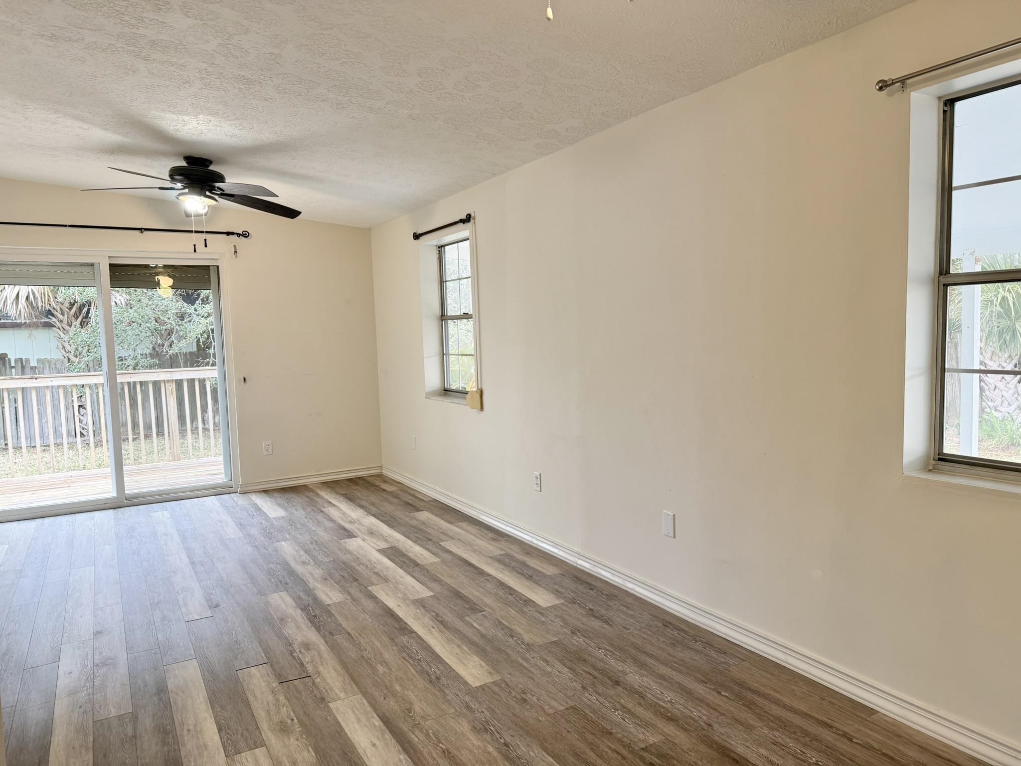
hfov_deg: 71.6
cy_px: 383
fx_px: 708
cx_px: 510
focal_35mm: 24
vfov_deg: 56.8
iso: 125
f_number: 1.78
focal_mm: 6.76
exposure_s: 1/120
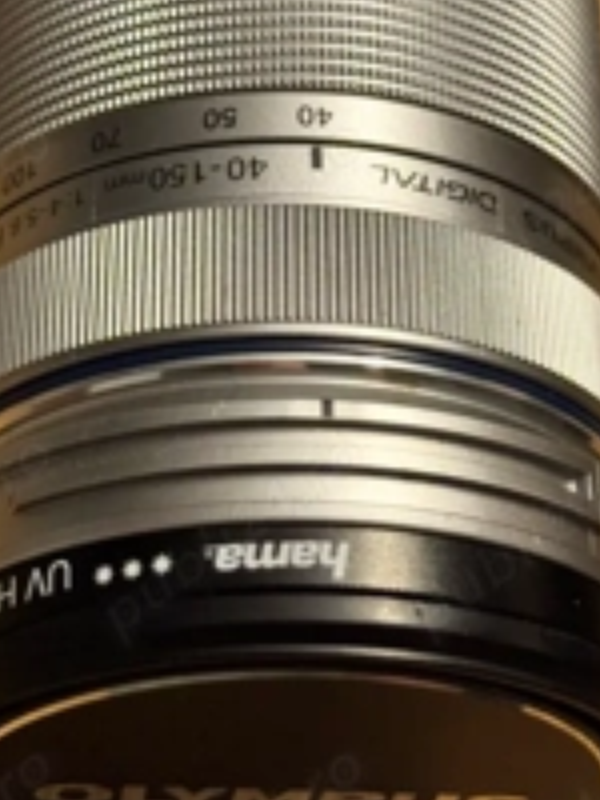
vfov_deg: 20.4
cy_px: 272
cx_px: 312
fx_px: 2219
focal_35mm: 96
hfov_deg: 15.4
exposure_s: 1/33
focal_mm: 6.76
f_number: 1.78
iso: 320
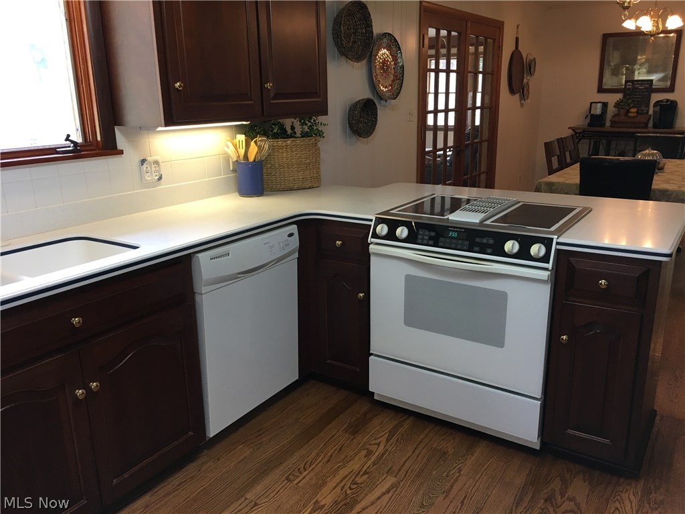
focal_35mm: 29
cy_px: 257
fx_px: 574
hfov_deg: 61.7
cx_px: 342
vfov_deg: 48.2
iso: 40
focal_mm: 4.15
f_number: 2.2
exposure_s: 1/30
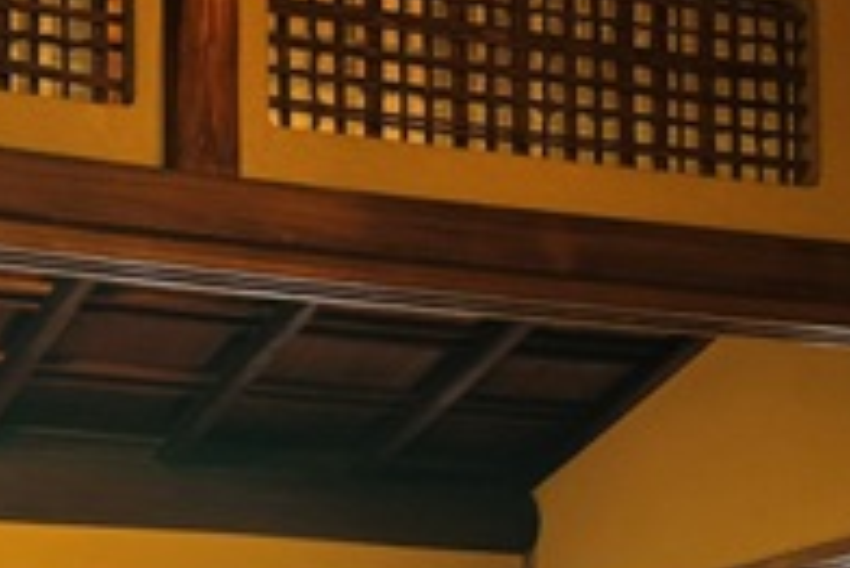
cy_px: 867
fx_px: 2410
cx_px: 39
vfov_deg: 12.7
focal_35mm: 102
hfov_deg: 19.5
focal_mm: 6.86
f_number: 1.78
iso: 80
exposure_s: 1/100
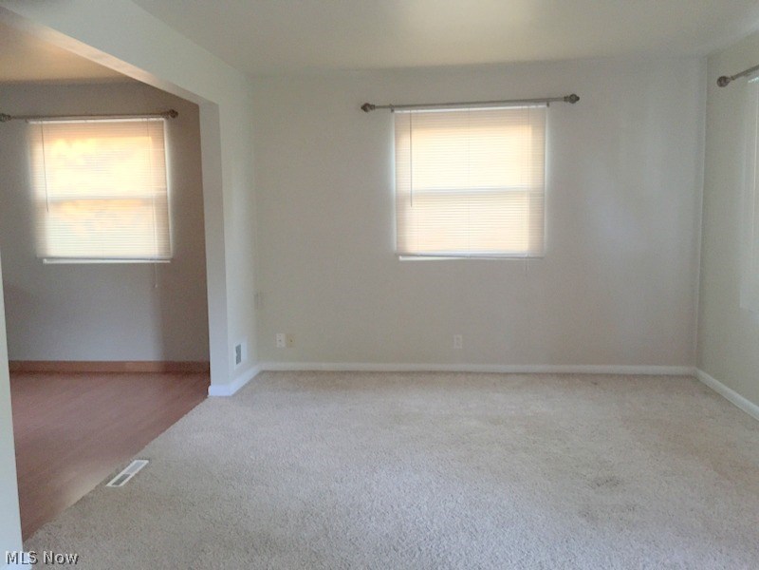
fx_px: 636
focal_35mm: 29
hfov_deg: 61.7
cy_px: 285
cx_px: 380
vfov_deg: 48.2
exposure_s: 1/24
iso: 250
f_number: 2.2
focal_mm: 4.15
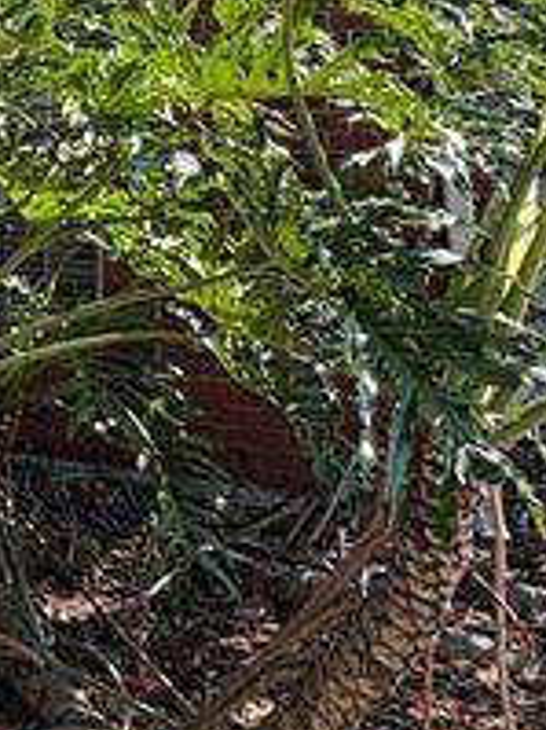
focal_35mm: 54
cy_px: 139
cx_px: -300
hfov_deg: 21.9
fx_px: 1137
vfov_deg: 34.4
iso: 40
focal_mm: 2.22
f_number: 2.2
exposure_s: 1/137
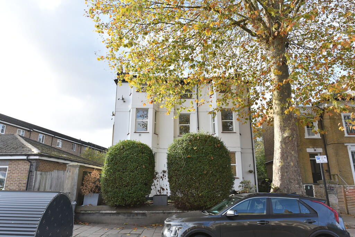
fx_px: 237
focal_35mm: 24
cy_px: 118
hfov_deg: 73.7
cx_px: 178
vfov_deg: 53.2
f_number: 8
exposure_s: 1/100
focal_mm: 24
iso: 125
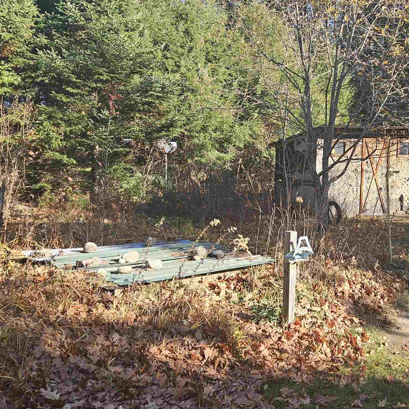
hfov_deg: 38.6
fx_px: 561
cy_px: 205
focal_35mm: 42
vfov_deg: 40.0
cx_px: 323
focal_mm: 5.4
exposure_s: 1/326
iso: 25
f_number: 1.8
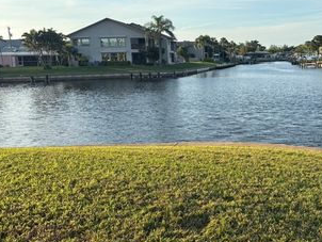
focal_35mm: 43
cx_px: 261
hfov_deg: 41.8
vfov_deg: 33.6
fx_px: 400
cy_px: 107
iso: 50
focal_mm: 5.96
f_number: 1.6
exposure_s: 1/1783
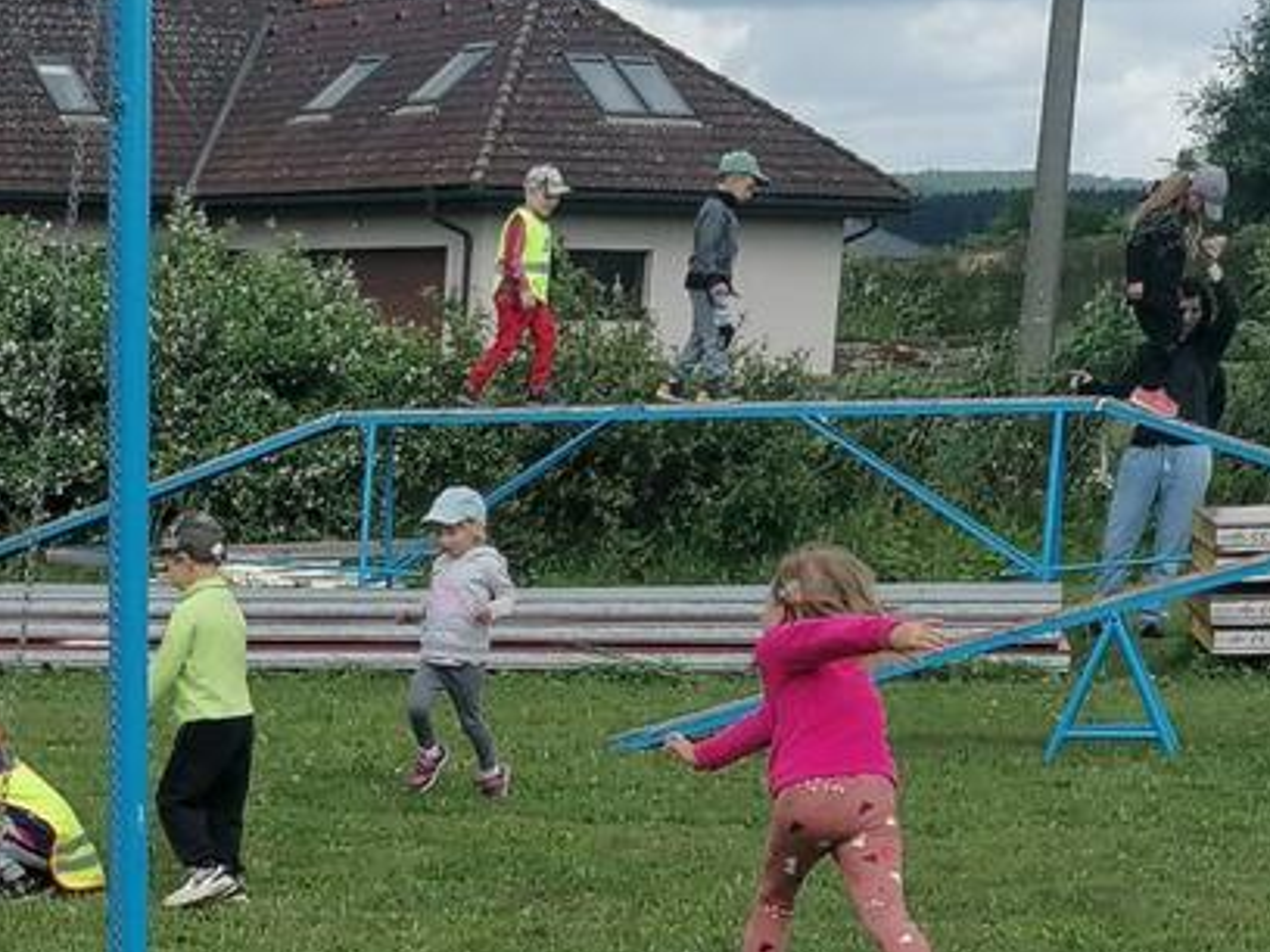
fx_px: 3852
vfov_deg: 13.6
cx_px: -212
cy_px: 1241
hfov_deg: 17.9
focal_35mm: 105
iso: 50
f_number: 1.8
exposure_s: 1/964
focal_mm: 4.75
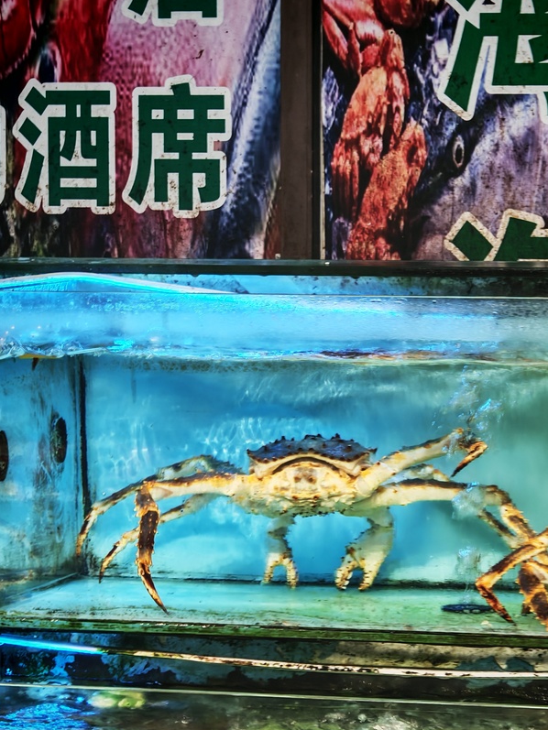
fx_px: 3904
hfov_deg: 8.0
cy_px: 445
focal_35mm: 185
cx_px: 301
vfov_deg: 10.7
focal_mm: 15.38
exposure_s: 1/50
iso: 1000
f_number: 2.6
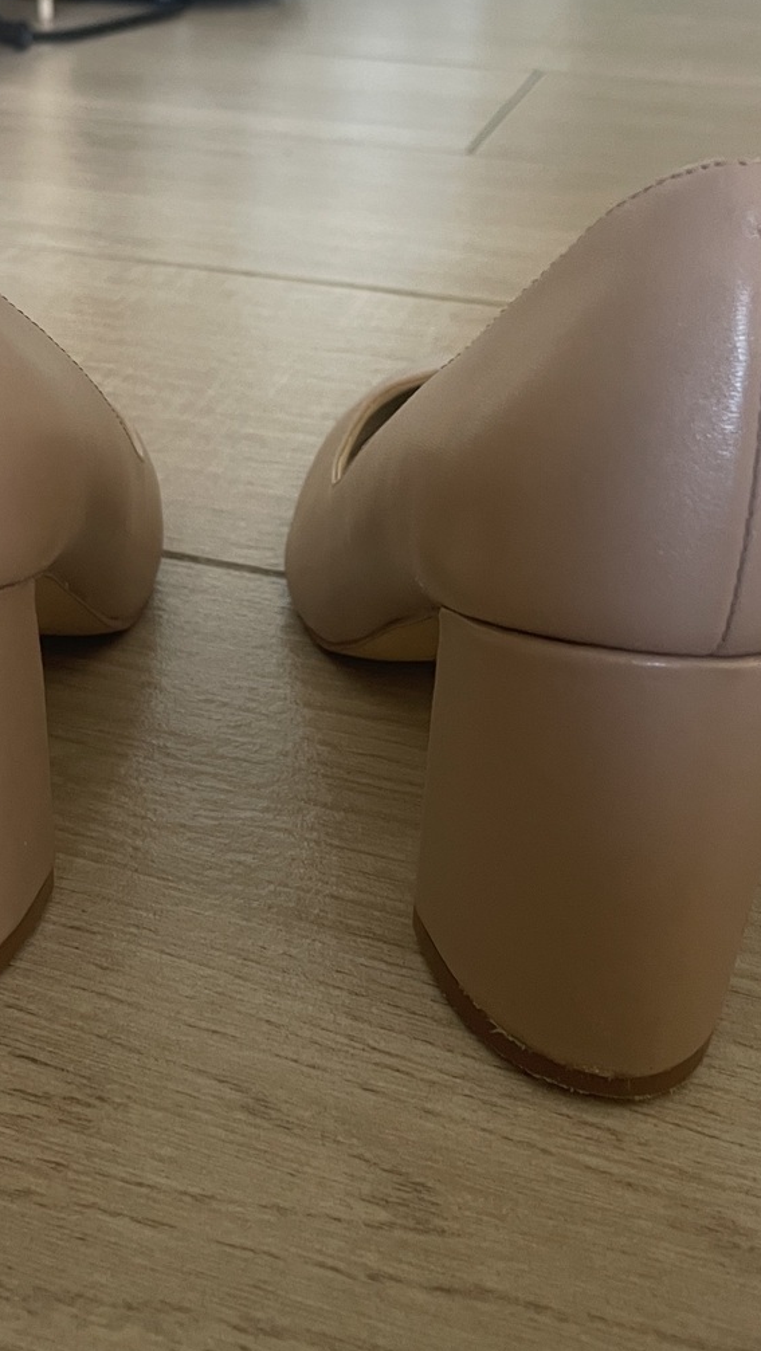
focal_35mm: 45
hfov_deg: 26.4
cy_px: 433
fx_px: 1613
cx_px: 259
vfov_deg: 44.7
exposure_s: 1/50
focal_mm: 4.2
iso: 200
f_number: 1.6
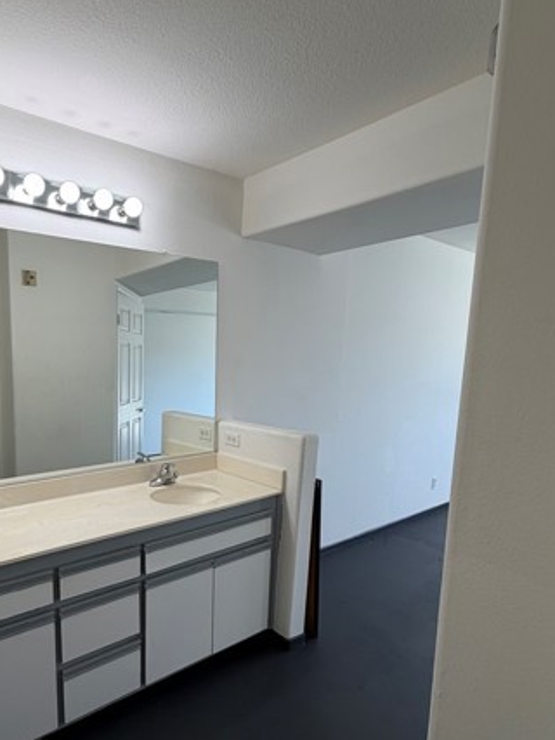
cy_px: 423
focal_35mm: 21
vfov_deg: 78.5
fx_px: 449
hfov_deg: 60.8
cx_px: 156
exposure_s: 1/120
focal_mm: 2.22
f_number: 2.2
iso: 80
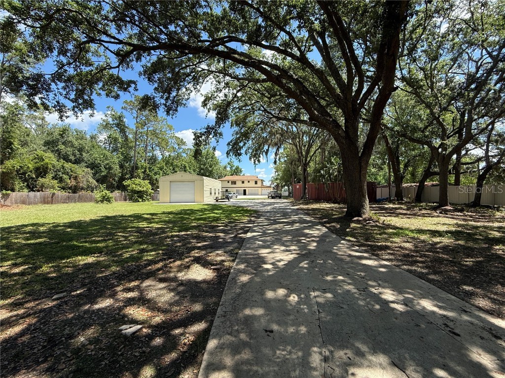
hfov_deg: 102.1
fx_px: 204
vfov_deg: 85.7
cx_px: 252
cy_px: 189
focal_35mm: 14
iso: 64
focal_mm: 2.22
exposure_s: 1/985
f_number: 2.2
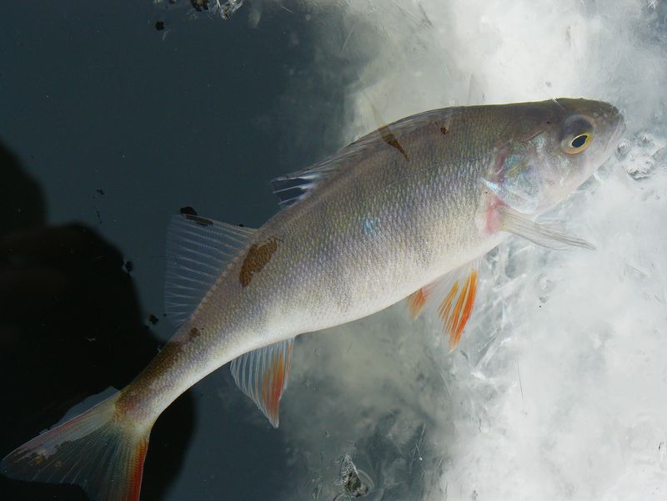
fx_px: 2197
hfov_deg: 17.3
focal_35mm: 114
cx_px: 334
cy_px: 250
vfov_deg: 13.0
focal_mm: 19
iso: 100
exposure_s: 1/100
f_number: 4
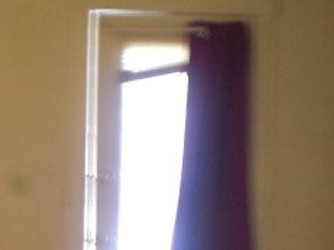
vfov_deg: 13.6
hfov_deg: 17.5
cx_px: -65
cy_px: 243
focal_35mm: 107
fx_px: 1032
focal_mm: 6.3
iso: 200
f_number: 3.1
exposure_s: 1/2.5
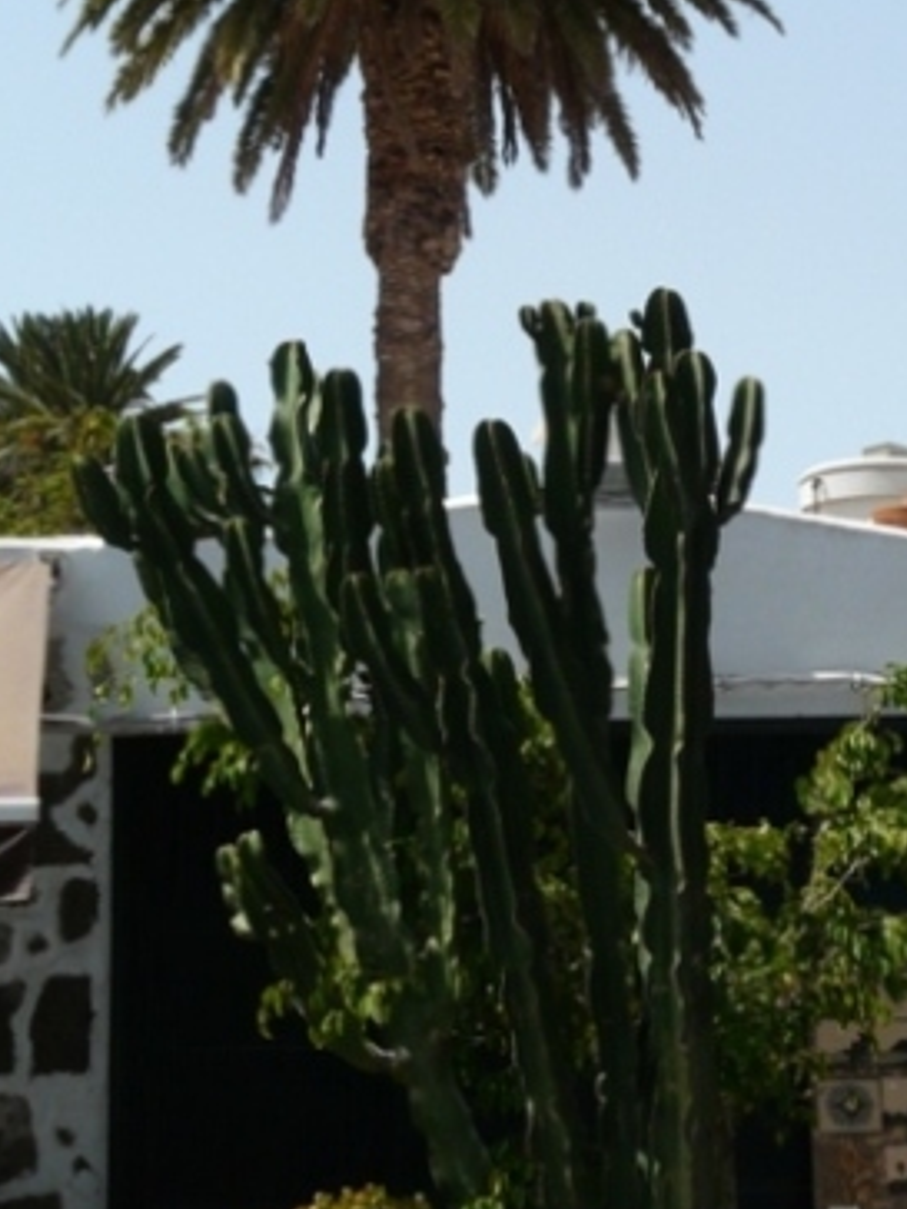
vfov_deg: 20.2
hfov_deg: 15.0
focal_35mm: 97
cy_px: 588
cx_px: 854
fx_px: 3389
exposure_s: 1/400
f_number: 5.6
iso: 100
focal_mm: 8.1
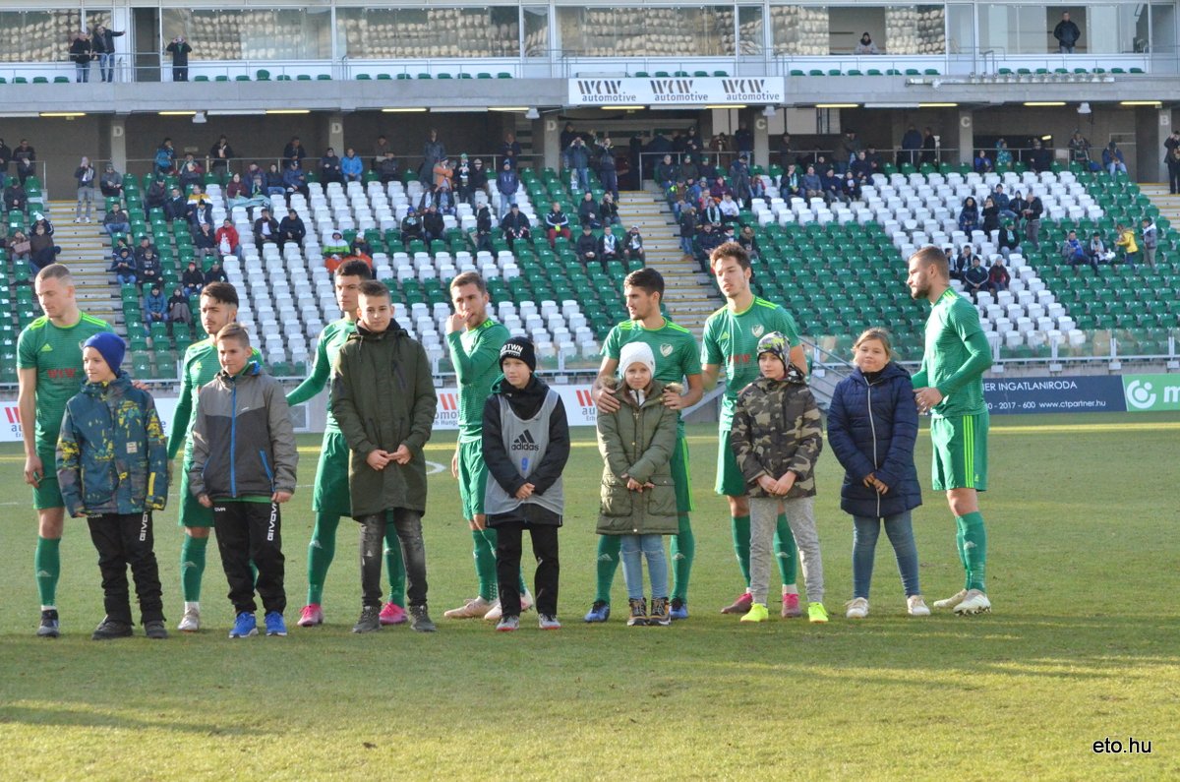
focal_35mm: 105
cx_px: 590
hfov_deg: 19.5
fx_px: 3435
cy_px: 391
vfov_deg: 13.0
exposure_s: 1/1250
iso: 3200
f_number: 9
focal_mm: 70
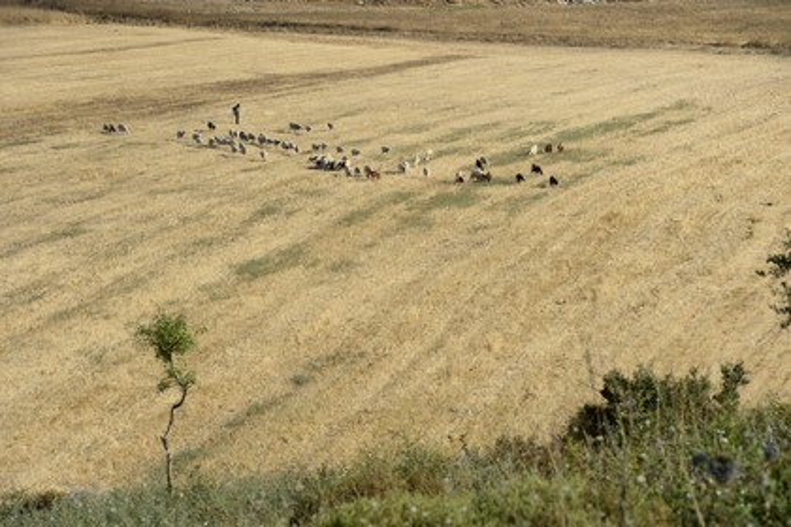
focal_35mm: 200
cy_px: 264
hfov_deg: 10.3
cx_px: 396
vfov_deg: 6.9
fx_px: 4394
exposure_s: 1/200
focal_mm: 200
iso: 200
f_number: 13
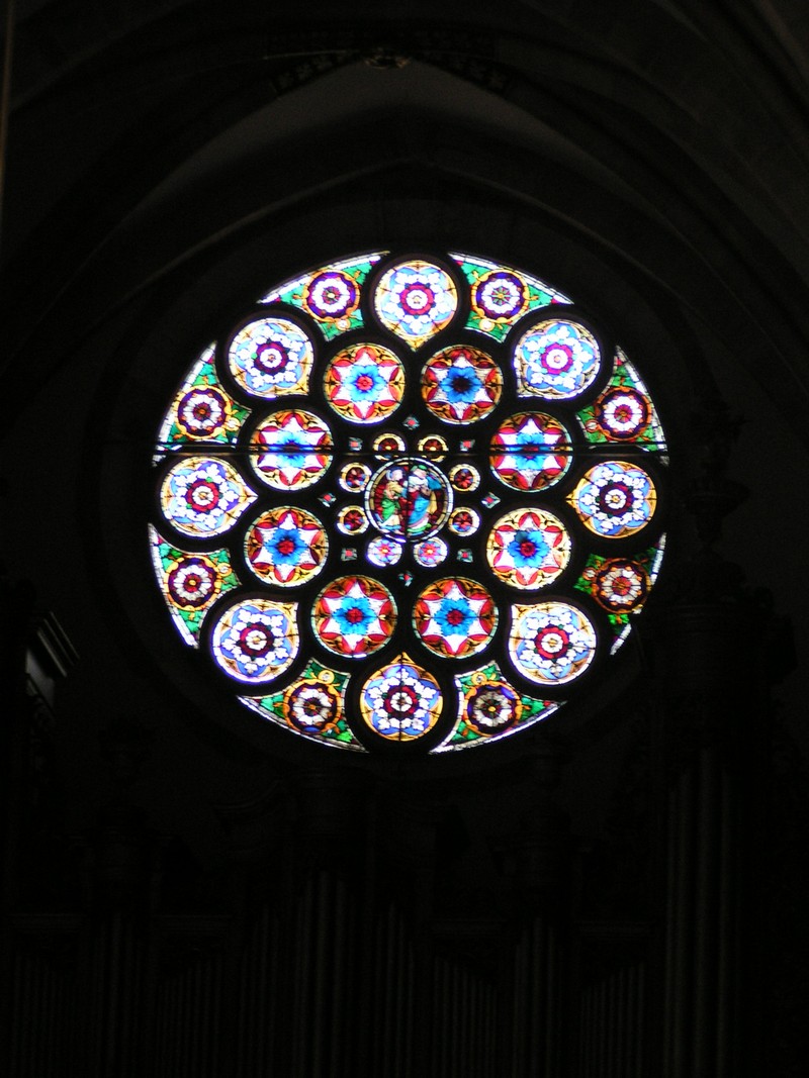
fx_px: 5361
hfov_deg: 8.6
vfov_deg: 11.5
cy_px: 539
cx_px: 404
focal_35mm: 172
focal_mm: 26.3
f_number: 3.5
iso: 200
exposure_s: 1/50
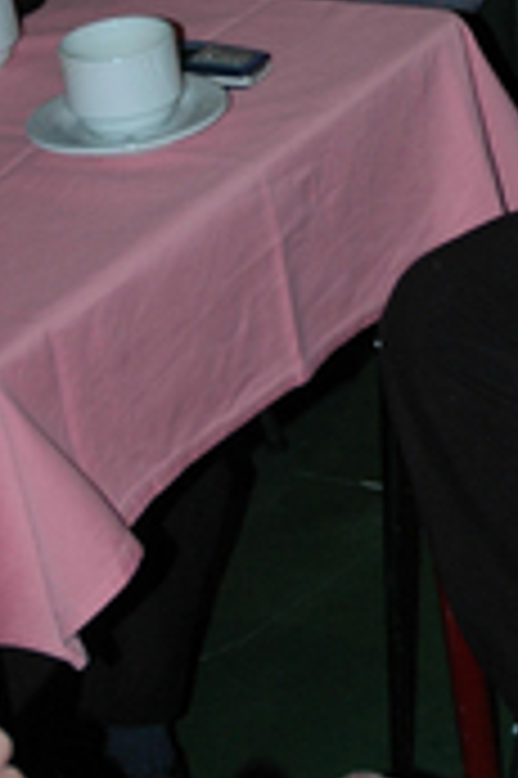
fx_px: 3043
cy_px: 85
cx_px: 624
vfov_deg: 14.5
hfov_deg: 9.6
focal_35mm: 141
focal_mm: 27
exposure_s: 1/60
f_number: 3.8
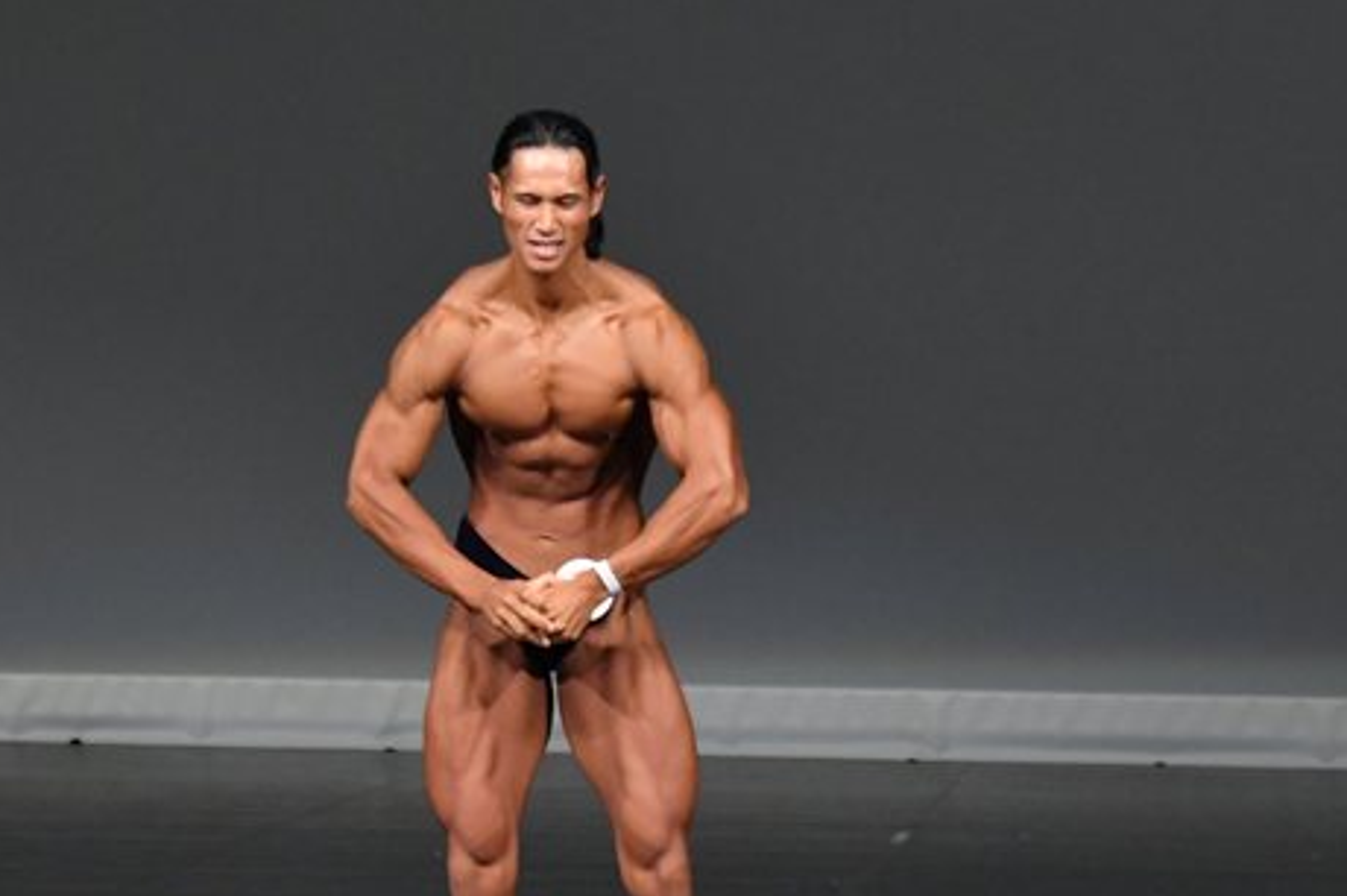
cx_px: 479
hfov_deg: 4.3
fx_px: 17947
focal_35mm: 480
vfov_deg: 2.9
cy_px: 600
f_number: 5.6
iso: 4000
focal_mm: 190
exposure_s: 1/400
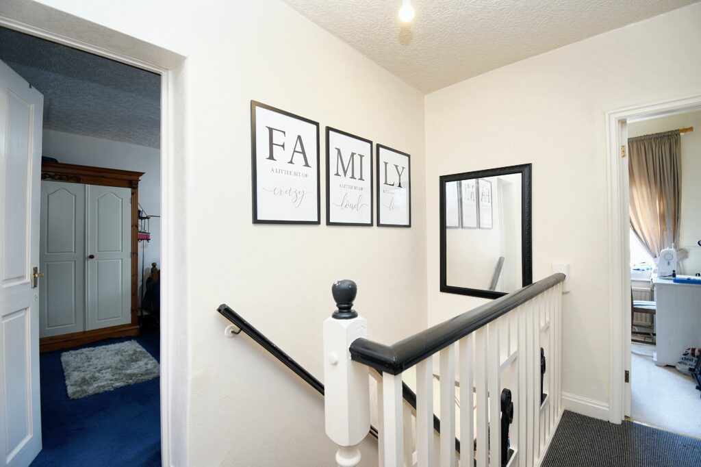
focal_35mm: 15
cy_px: 234
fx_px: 292
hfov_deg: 100.4
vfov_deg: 77.3
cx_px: 350
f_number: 4.5
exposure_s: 1/4
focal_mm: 10
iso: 100
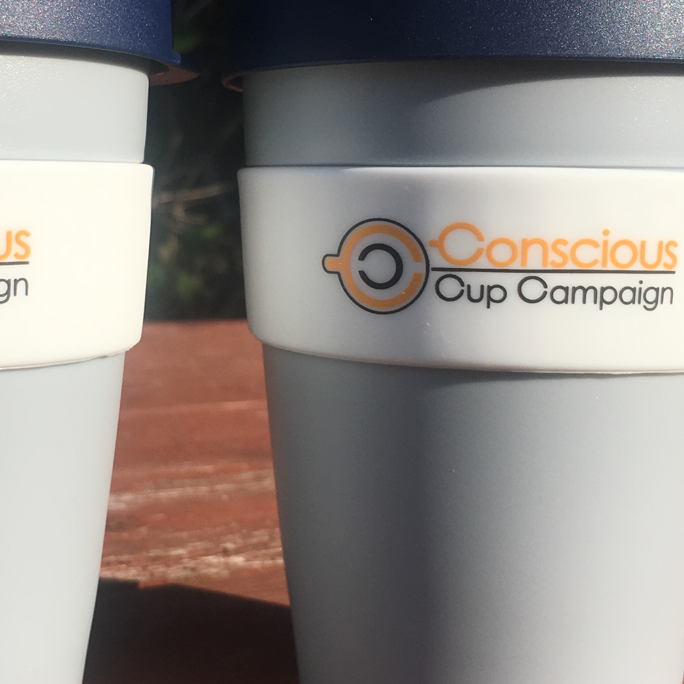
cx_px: 181
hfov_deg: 27.0
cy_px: 283
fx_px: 1408
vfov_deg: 27.3
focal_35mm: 63
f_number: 2.2
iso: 25
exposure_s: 1/1972
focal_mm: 4.15
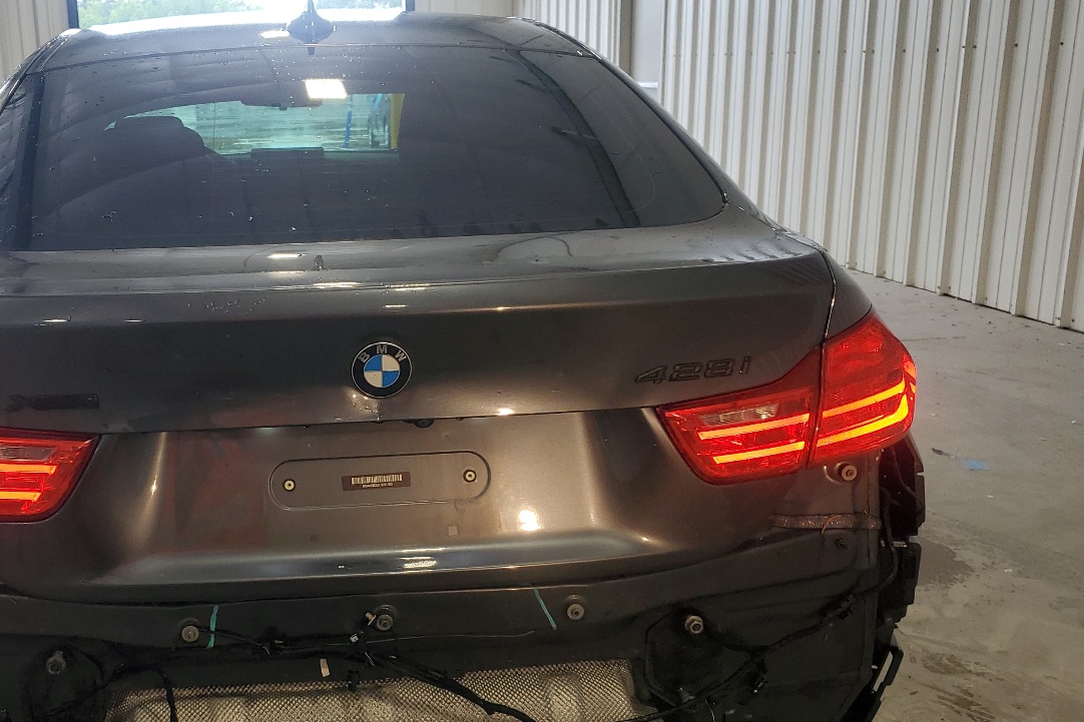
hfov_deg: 47.6
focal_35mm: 40
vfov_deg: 33.3
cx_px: 358
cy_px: 430
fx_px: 1204
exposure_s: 1/122
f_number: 1.5
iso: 50
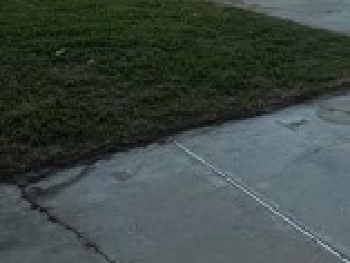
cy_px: -114
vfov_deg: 22.0
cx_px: 321
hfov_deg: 32.0
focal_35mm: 57
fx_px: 577
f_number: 2.2
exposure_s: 1/842
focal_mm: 2.22
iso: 40
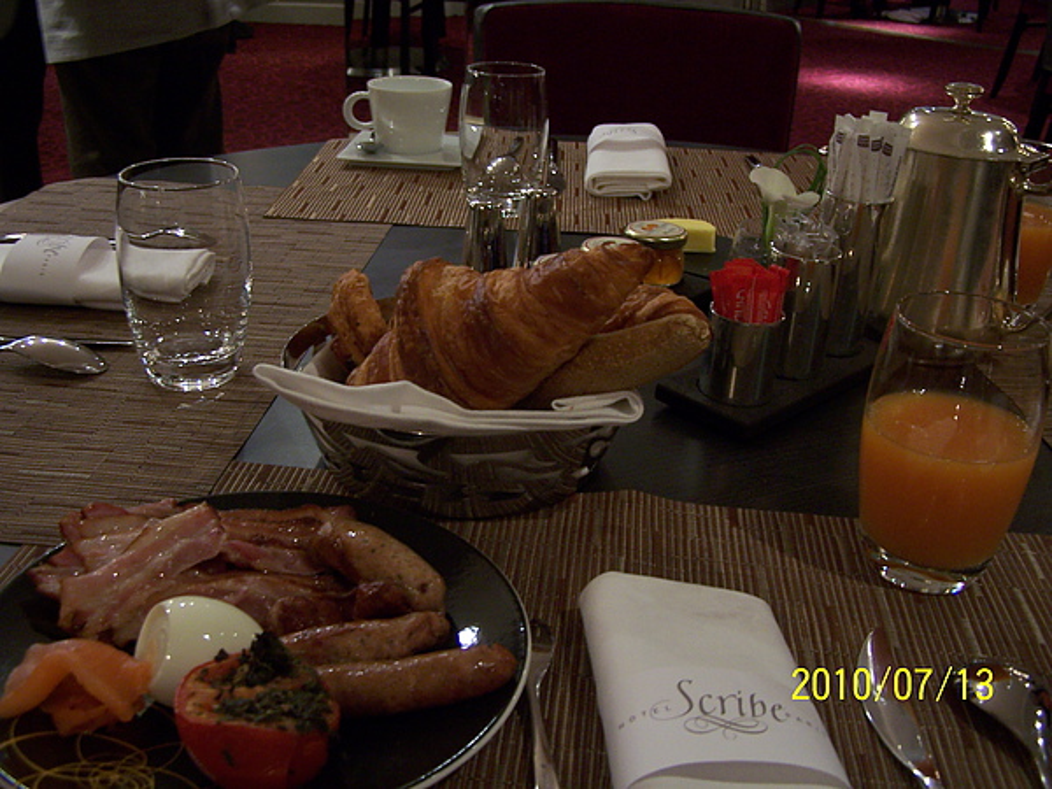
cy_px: 394
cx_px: 526
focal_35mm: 38
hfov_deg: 49.0
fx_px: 1155
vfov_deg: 37.7
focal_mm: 6.3
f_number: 2.8
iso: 140
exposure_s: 1/8
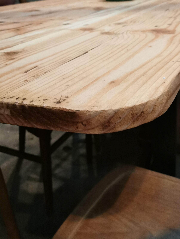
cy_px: 77
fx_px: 305
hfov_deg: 32.3
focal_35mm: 44
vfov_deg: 42.3
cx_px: 135
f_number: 1.8
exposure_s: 1/25
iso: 640
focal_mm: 5.58
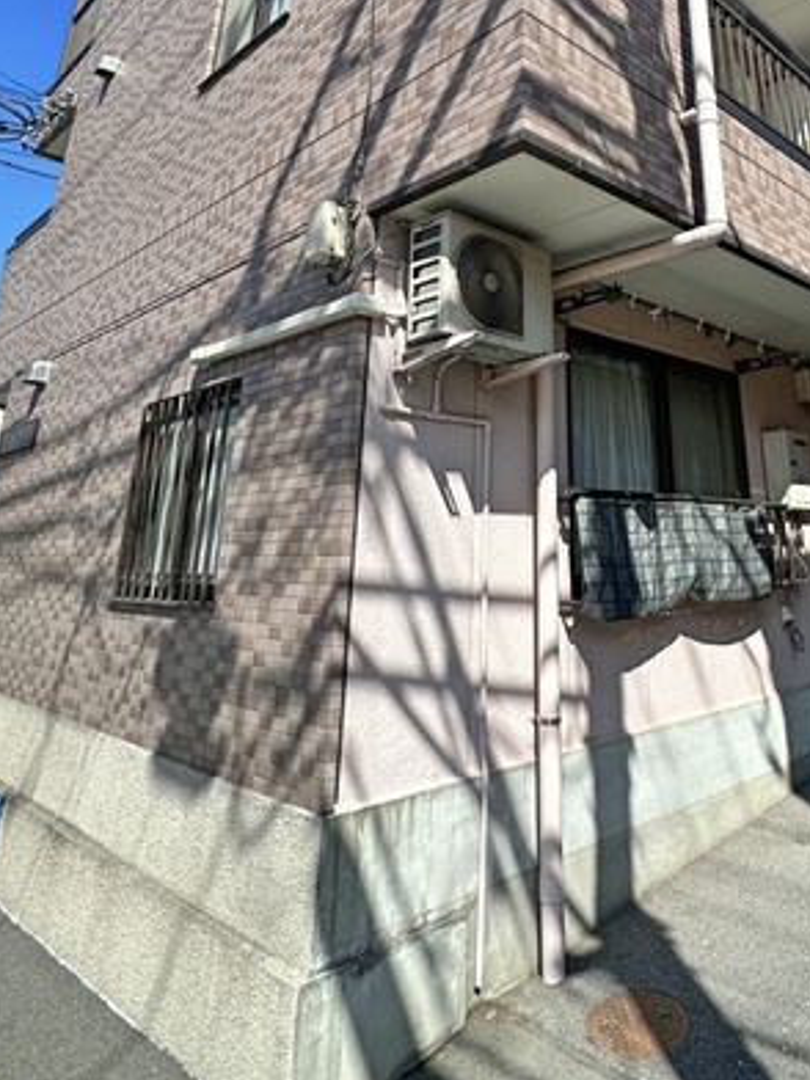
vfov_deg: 64.3
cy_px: 242
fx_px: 780
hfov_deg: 53.9
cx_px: 536
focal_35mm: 25
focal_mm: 2.22
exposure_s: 1/1401
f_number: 2.2
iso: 50
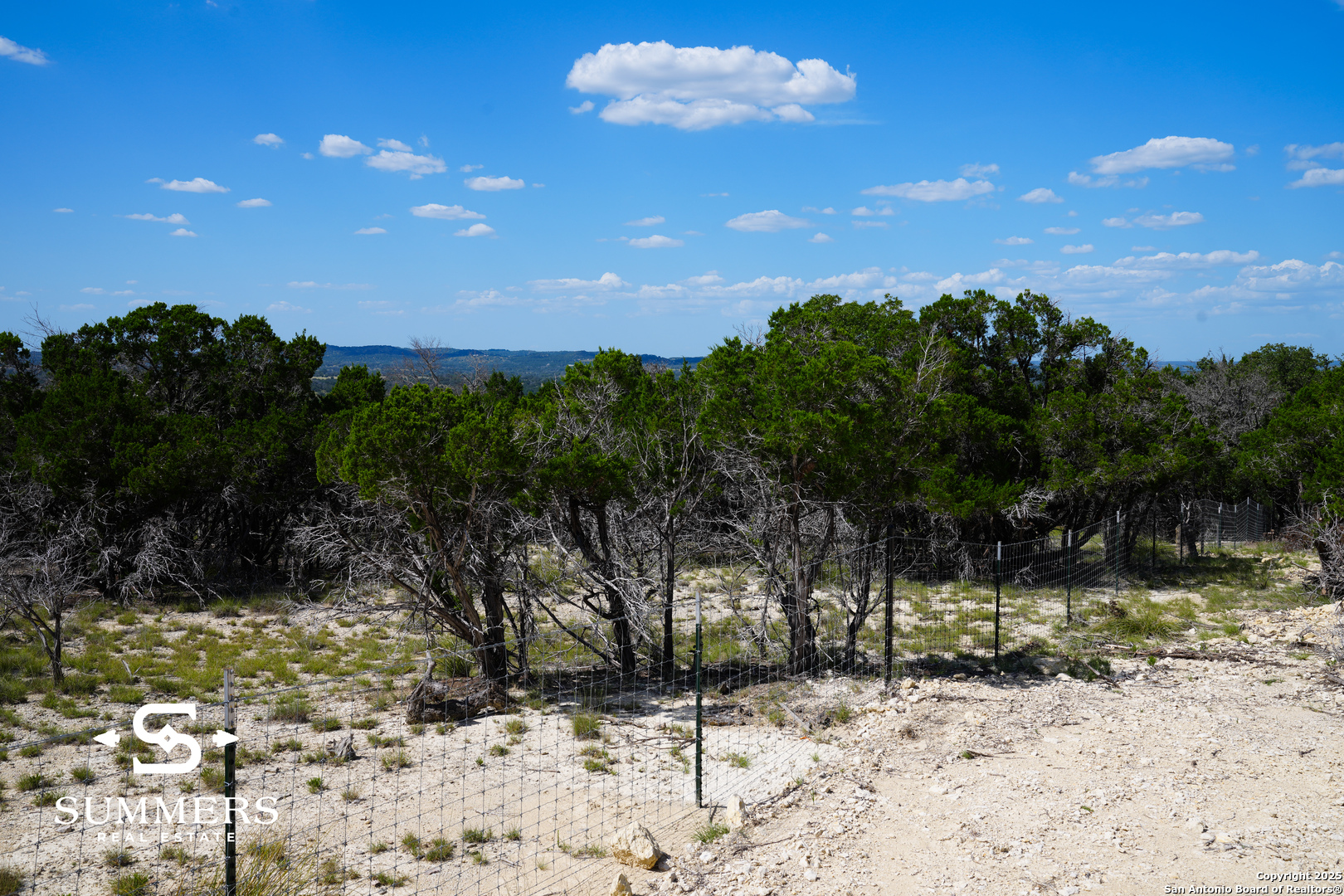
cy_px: 448
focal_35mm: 36
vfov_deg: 36.9
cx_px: 672
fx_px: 1344
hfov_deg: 53.1
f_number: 10
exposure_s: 1/200
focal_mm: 36
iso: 100
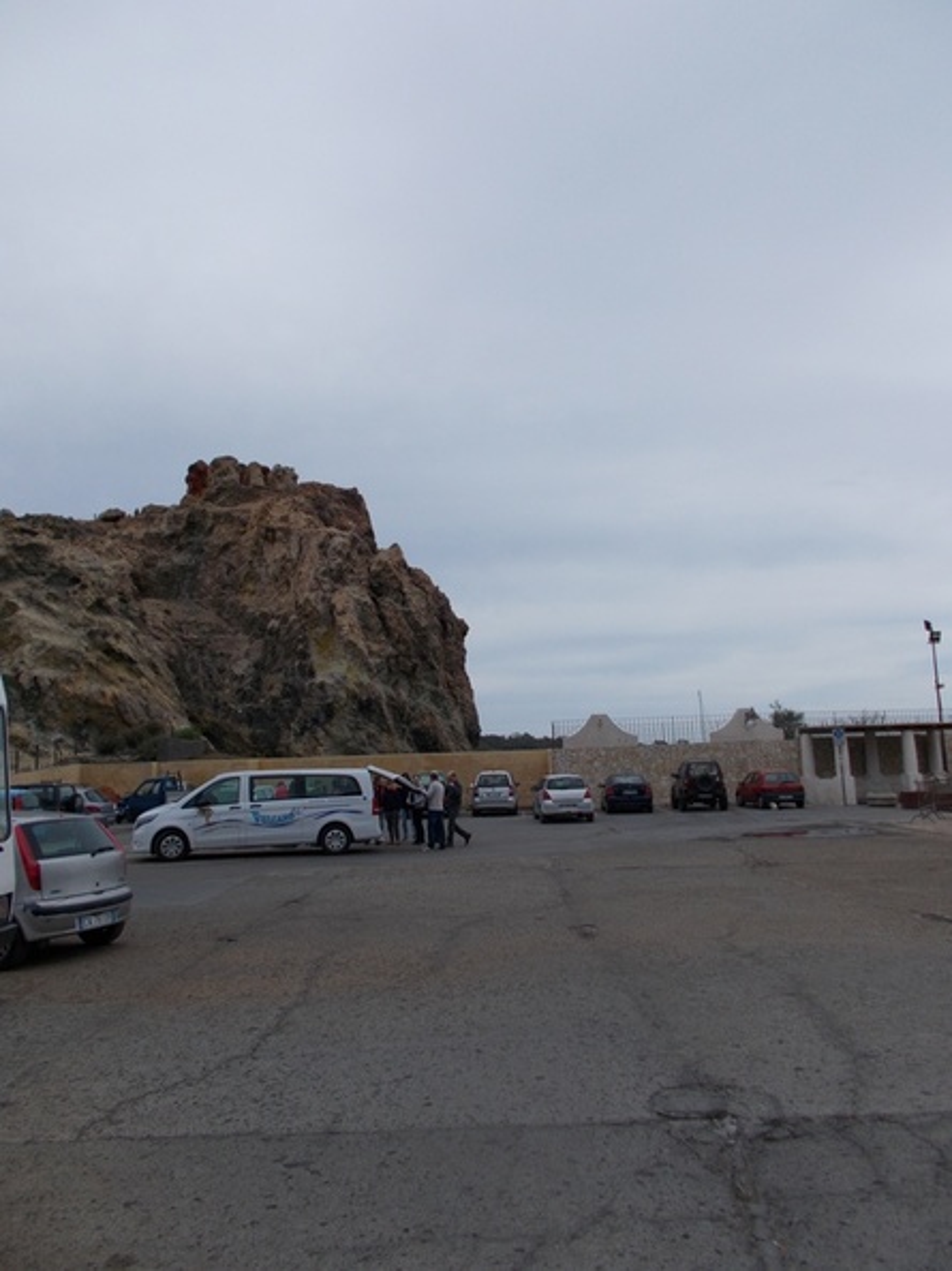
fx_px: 954
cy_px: 636
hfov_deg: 53.0
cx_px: 476
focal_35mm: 26
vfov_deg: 67.3
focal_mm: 4.6
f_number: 8
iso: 80
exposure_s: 1/250
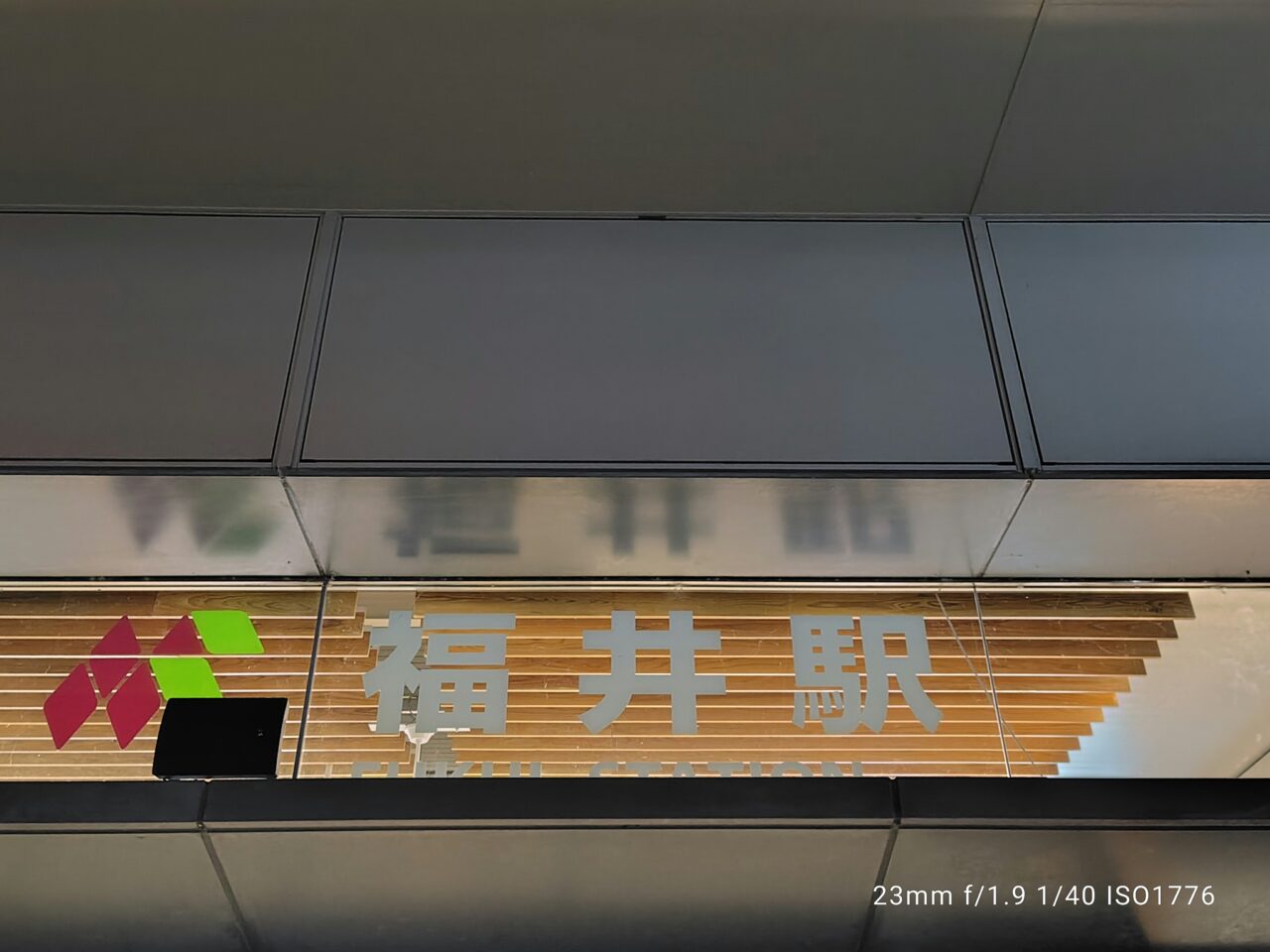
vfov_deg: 58.9
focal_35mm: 23
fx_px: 844
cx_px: 635
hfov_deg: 73.9
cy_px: 476
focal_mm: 5.6
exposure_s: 1/40
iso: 1776
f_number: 1.9
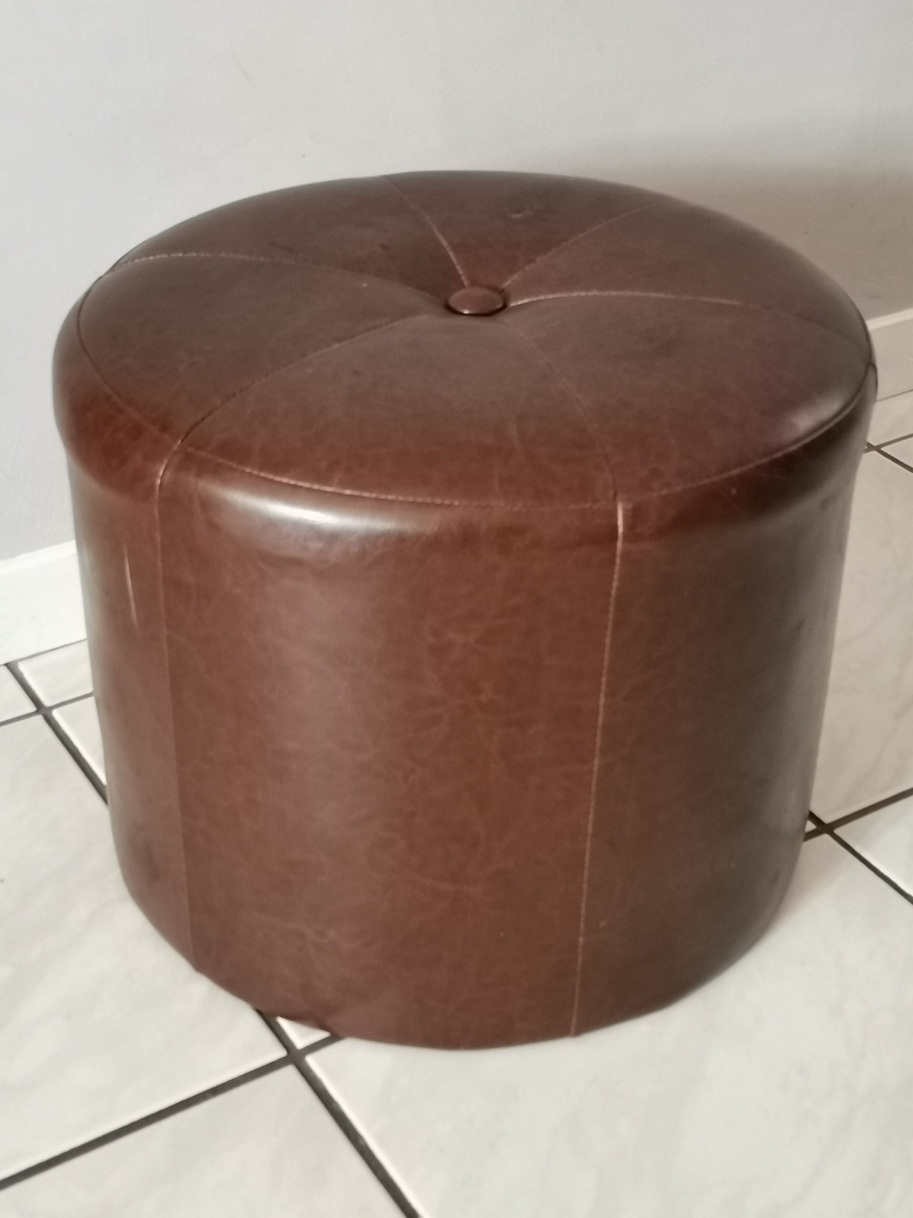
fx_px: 1899
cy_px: 609
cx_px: 456
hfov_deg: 27.0
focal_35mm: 54
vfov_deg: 35.5
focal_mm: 4.75
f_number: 1.8
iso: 320
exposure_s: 1/33.3
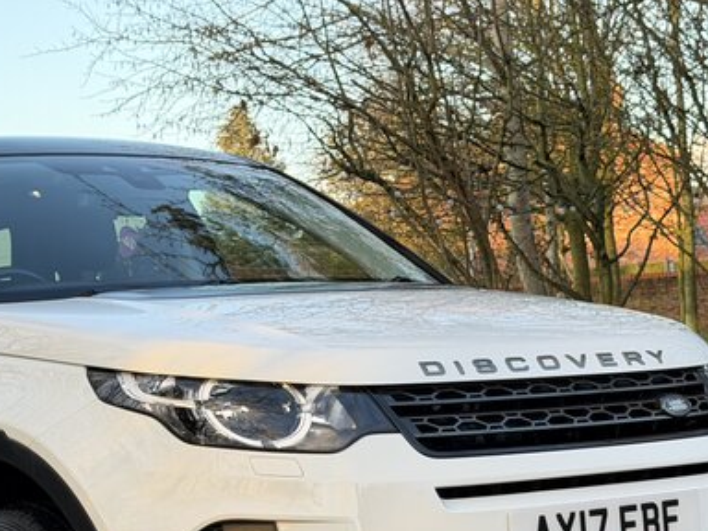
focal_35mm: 100
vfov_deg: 14.5
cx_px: 181
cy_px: 549
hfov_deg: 19.5
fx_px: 2045
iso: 50
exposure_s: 1/215
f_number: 1.78
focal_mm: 6.76
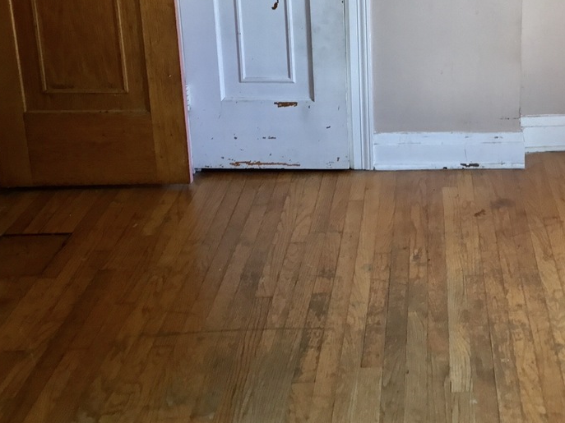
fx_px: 1061
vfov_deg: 22.3
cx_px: 437
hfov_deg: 29.3
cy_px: 98
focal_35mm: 65
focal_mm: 3.3
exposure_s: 1/30
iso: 50
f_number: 2.4
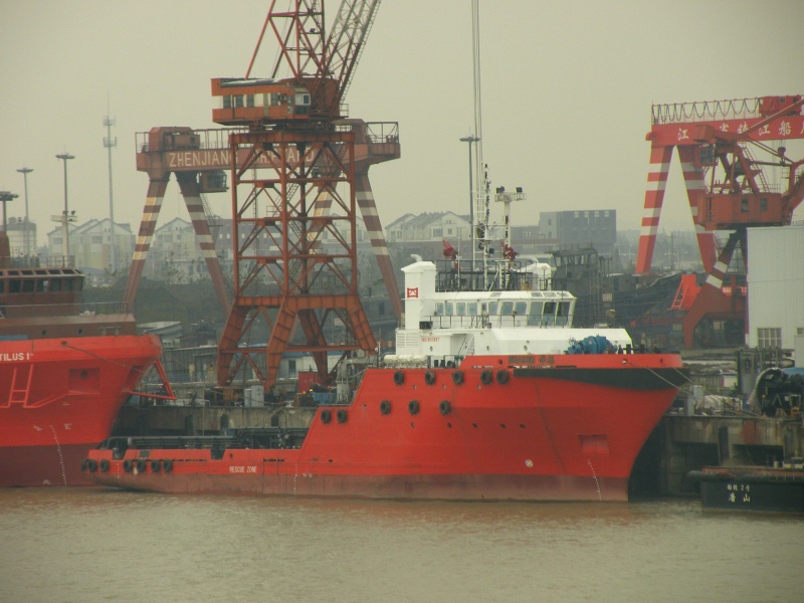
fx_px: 5667
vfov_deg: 6.1
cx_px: 402
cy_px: 302
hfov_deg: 8.1
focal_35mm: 244
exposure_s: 1/62.5
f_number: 4.5
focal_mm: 43.1
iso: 142
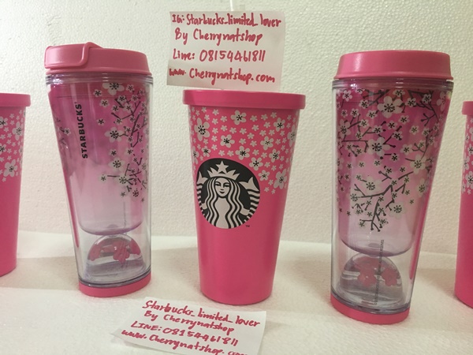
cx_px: 236
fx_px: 396
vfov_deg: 48.2
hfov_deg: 61.7
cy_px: 178
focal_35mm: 29
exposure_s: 1/33
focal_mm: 4.15
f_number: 2.2
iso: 160
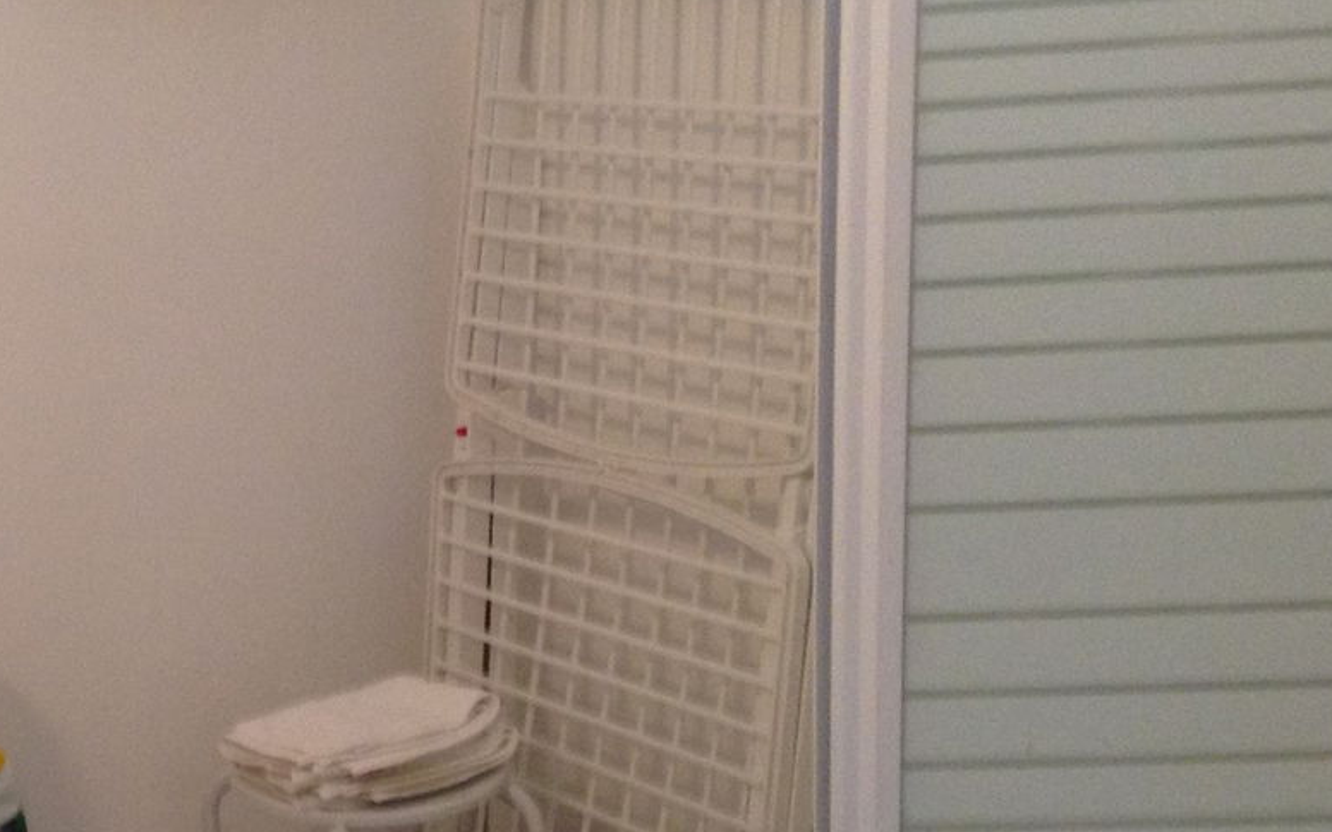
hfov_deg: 27.3
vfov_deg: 18.1
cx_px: 58
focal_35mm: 72
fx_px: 2614
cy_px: 512
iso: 80
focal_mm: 3.3
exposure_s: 1/24
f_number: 2.4
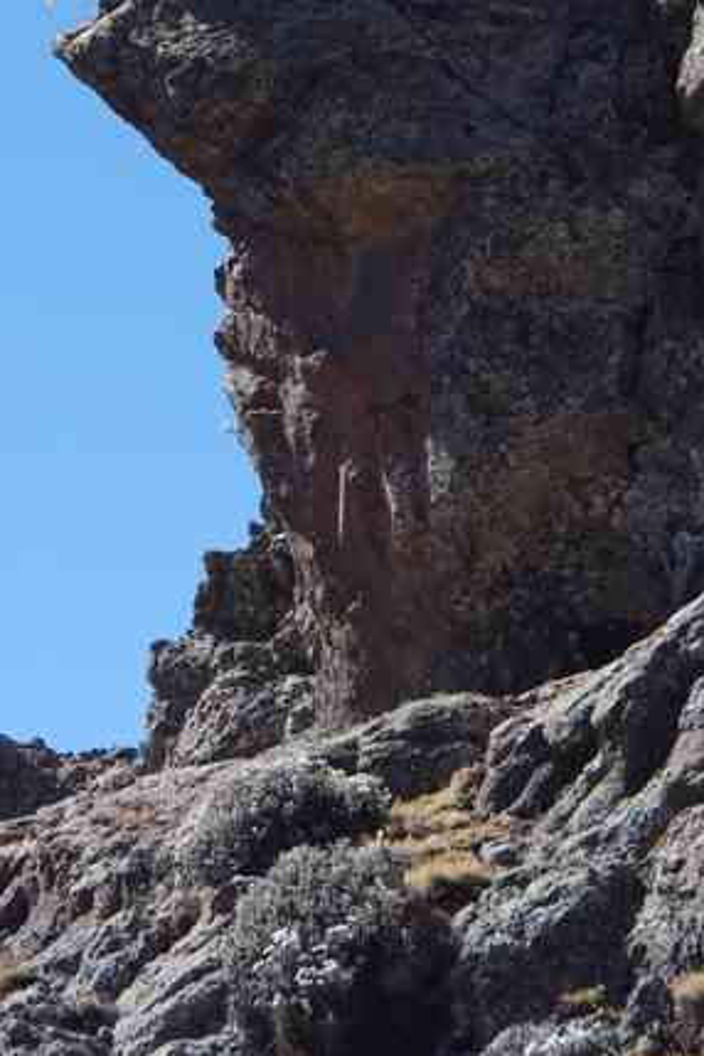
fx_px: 9503
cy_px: 107
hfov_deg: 4.2
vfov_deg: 6.3
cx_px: 187
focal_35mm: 324
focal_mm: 92.5
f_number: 9
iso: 200
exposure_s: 1/125
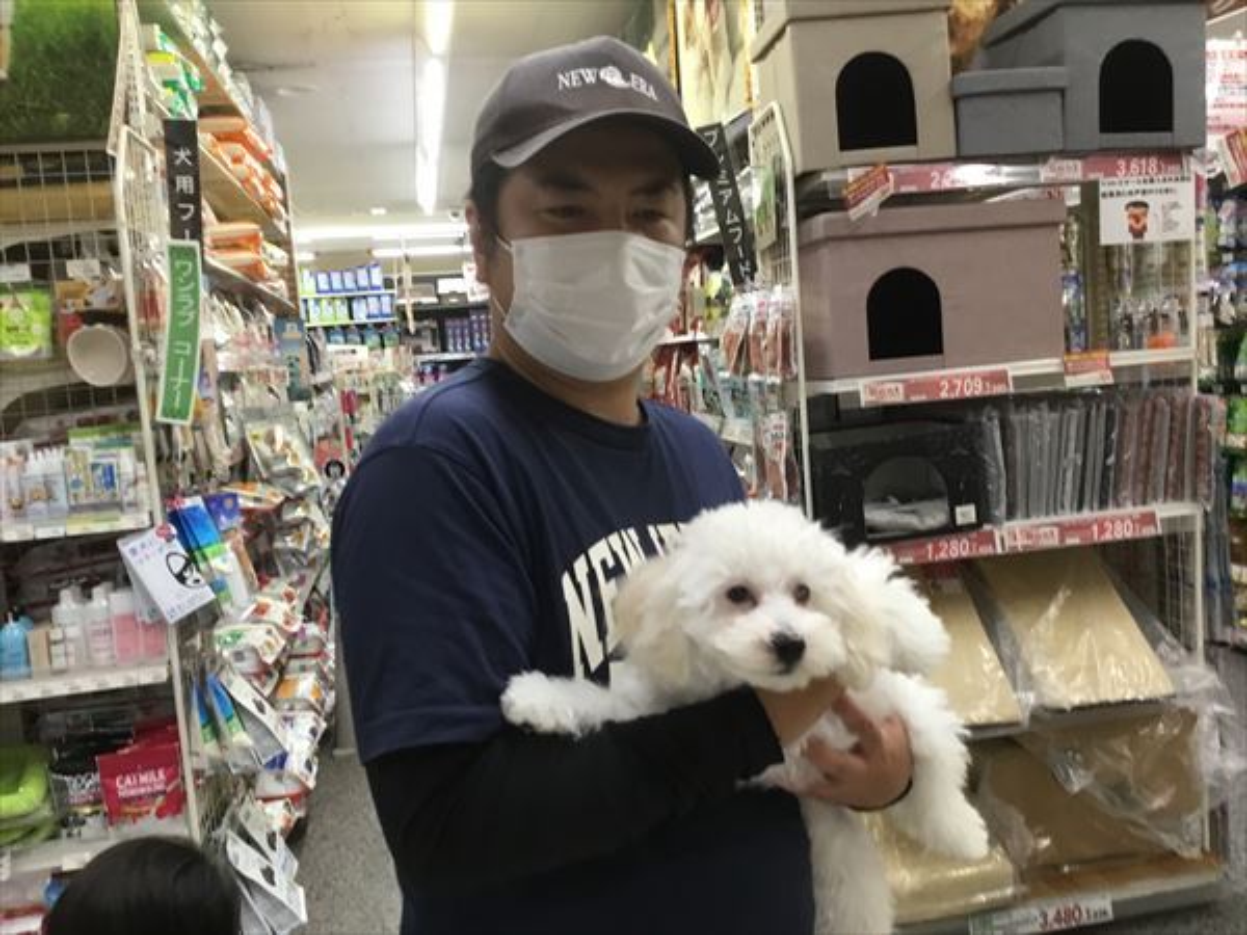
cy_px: 468
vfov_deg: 45.4
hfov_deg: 58.4
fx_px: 1117
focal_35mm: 31
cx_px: 624
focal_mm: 3.3
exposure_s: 1/30
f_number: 2.4
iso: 64
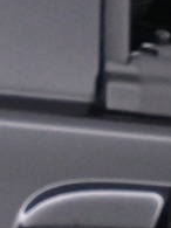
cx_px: -775
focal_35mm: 258
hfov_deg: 4.6
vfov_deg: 7.7
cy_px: 30
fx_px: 1701
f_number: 4
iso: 2200
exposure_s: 1/30
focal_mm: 21.5
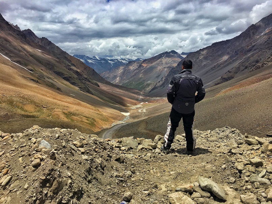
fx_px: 228
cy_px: 102
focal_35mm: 29
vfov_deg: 48.3
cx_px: 136
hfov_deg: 61.6
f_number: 2.2
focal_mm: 4.15
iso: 25
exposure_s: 1/3205
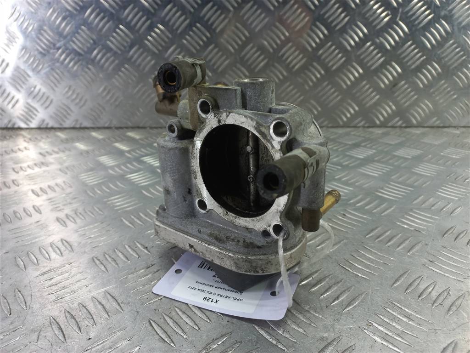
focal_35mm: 25
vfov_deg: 54.9
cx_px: 235
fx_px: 339
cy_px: 176
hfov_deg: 69.4
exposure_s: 1/50
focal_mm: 4.6
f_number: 1.8
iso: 64
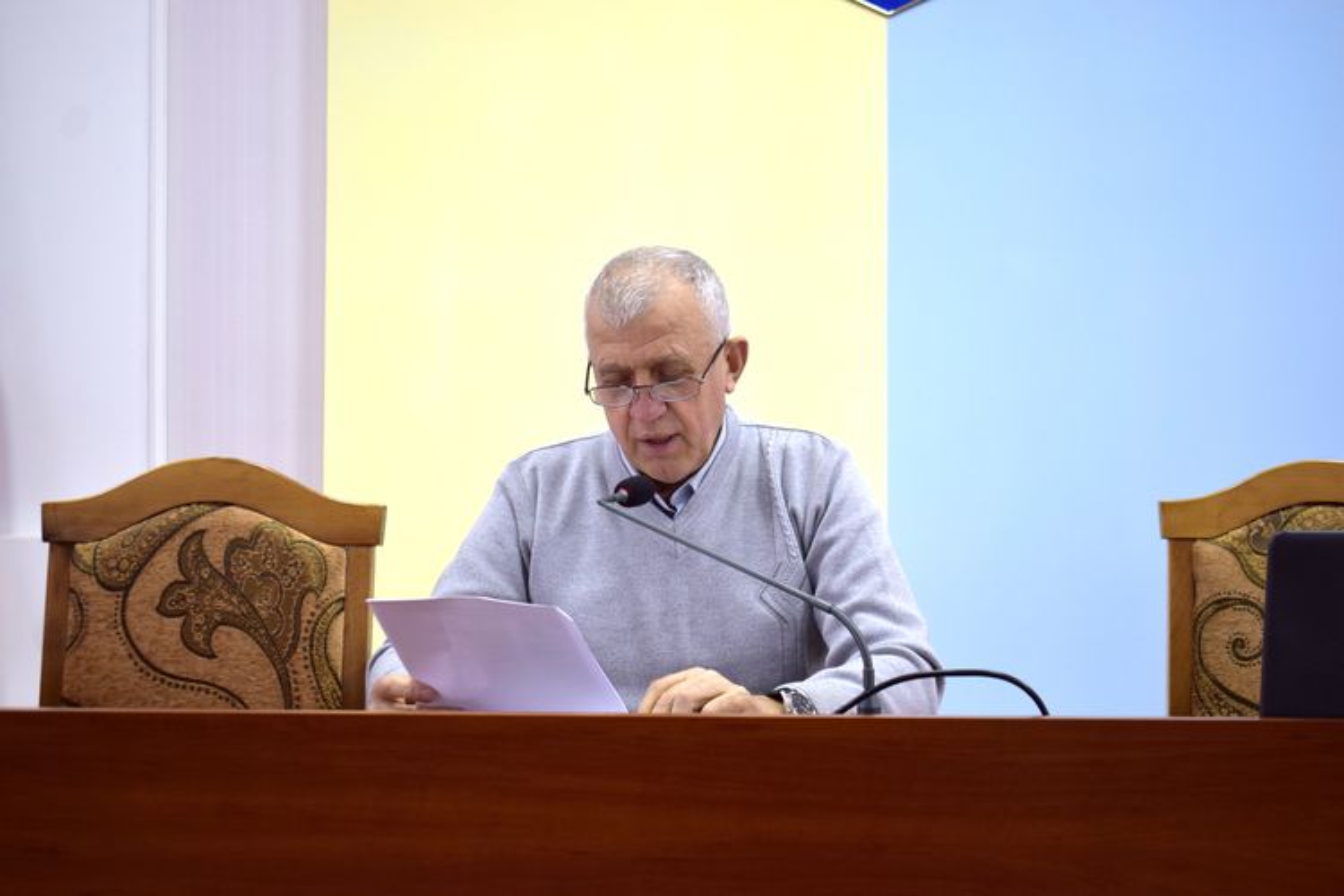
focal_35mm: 54
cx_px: 672
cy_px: 448
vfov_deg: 25.1
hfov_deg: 36.9
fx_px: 2016
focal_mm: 36
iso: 500
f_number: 4.8
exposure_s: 1/60
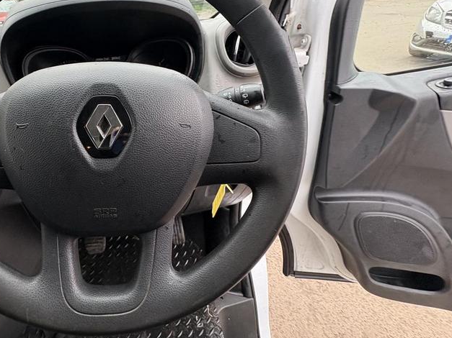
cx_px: 139
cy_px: 135
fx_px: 261
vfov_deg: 65.3
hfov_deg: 78.2
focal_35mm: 20
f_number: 2.2
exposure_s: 1/99
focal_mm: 2.22
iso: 125
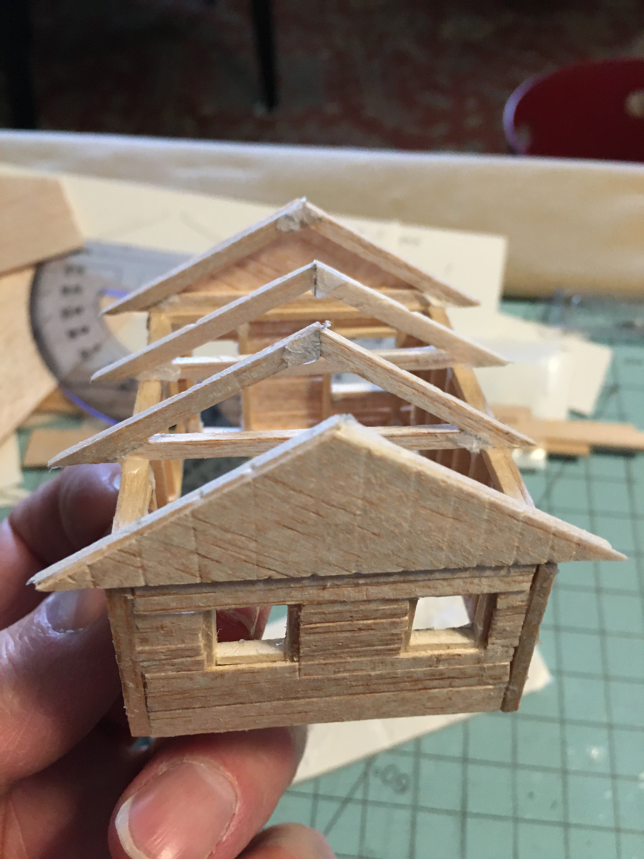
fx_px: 719
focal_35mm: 29
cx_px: 322
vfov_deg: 61.7
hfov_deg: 48.2
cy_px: 430
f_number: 2.2
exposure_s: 1/30
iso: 160
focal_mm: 4.15
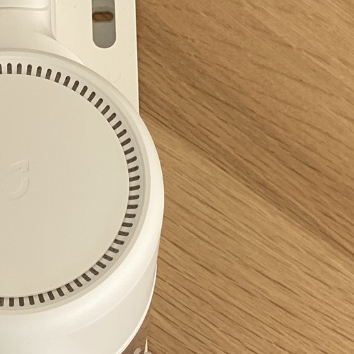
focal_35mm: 183
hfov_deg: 9.5
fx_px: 2117
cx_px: 69
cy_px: 454
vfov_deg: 9.4
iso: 40
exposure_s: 1/122
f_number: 2
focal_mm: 6
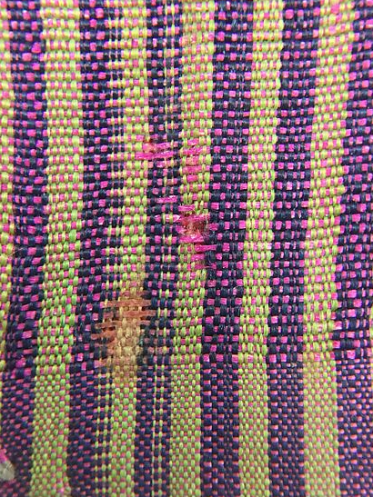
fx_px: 489
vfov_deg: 54.0
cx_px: 196
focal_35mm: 34
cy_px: 242
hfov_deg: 41.8
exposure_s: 1/15
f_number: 2.4
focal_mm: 3.3
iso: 200
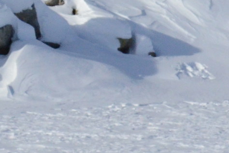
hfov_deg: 3.9
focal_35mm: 531
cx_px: -31
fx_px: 3377
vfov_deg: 2.6
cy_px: -97
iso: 2500
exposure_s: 1/3200
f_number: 14
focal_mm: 70
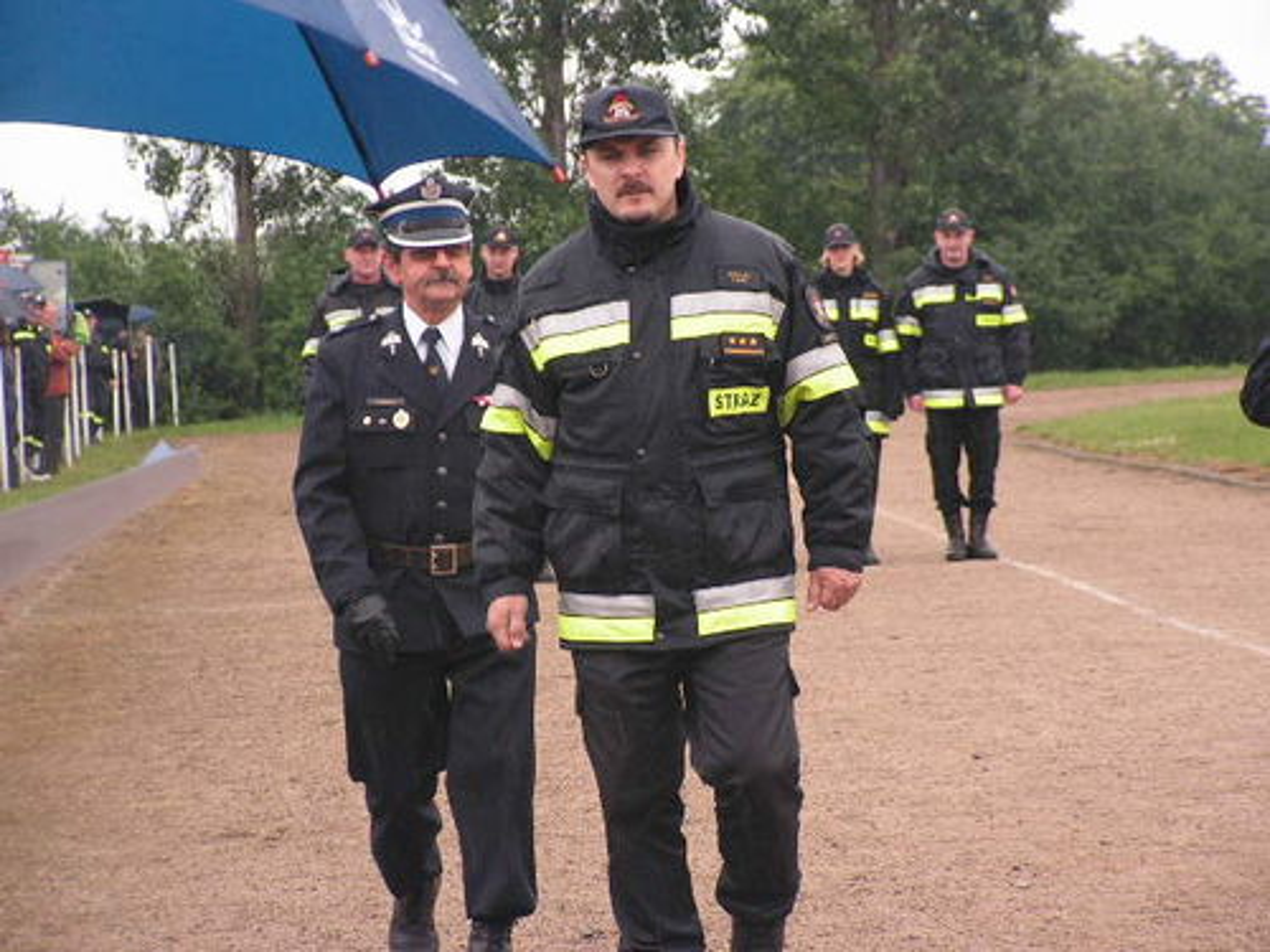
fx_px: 5833
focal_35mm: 159
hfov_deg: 12.4
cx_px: 635
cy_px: 476
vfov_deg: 9.3
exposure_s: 1/200
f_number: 3.4
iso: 100
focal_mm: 26.5
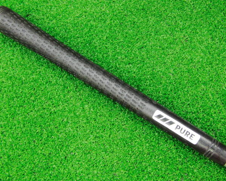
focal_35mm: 39
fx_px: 261
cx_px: 115
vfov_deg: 38.2
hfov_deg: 46.9
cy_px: 90
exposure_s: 1/20
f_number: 3.6
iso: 400
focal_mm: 6.42
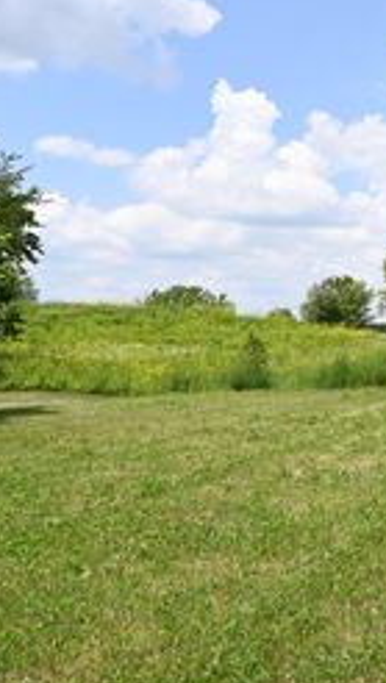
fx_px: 925
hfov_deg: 19.4
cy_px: 251
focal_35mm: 51
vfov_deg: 40.2
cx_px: 633
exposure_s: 1/320
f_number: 6.3
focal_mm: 16
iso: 100
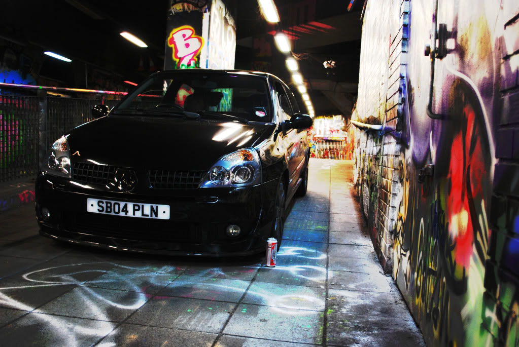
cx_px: 260
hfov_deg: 57.2
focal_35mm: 33
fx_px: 476
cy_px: 174
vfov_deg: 40.1
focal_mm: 22
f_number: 4
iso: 800
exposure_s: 1/13
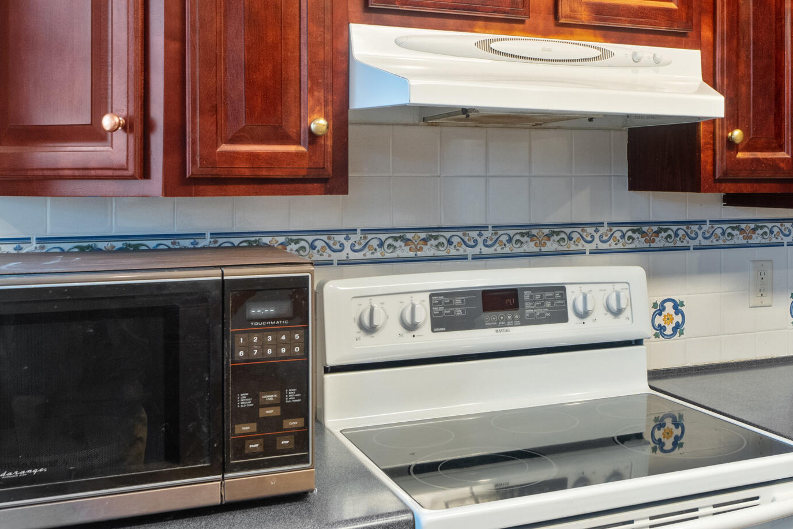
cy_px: 184
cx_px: 544
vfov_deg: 32.5
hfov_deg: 46.6
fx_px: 901
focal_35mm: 41
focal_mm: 15
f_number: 8
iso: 400
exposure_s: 1
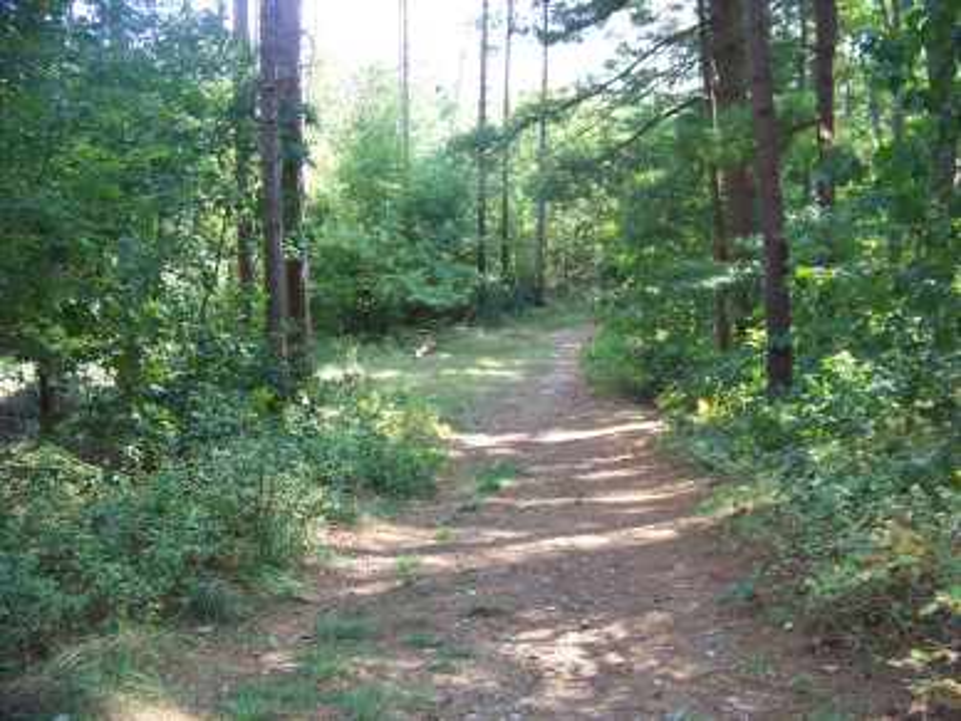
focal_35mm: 36
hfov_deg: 51.4
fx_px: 999
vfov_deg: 39.7
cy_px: 360
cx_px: 480
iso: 65
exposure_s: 1/60
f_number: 2.8
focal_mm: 5.85
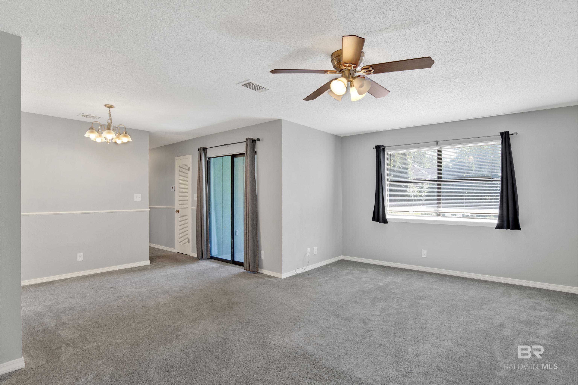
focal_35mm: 18
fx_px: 289
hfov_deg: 90.0
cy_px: 192
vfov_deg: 67.4
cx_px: 289
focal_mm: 18
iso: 200
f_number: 11
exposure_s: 1/6
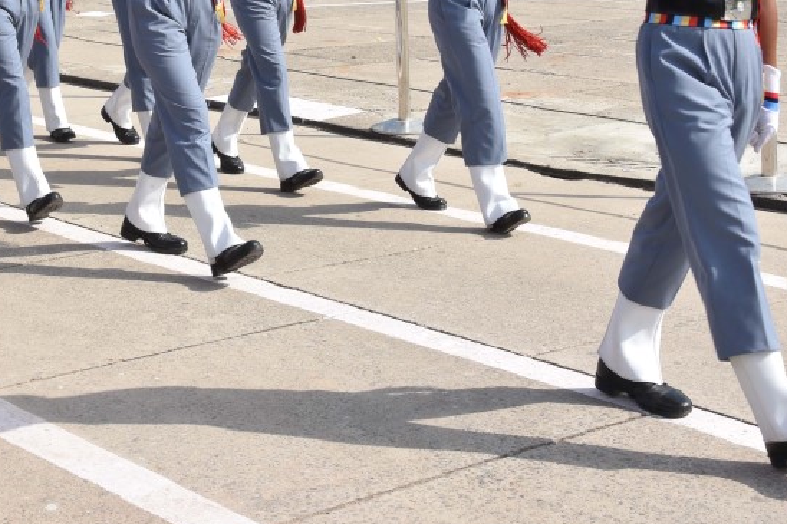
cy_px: 34
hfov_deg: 24.4
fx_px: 1792
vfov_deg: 16.4
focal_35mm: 82
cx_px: 164
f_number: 10
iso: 200
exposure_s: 1/250
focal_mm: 26
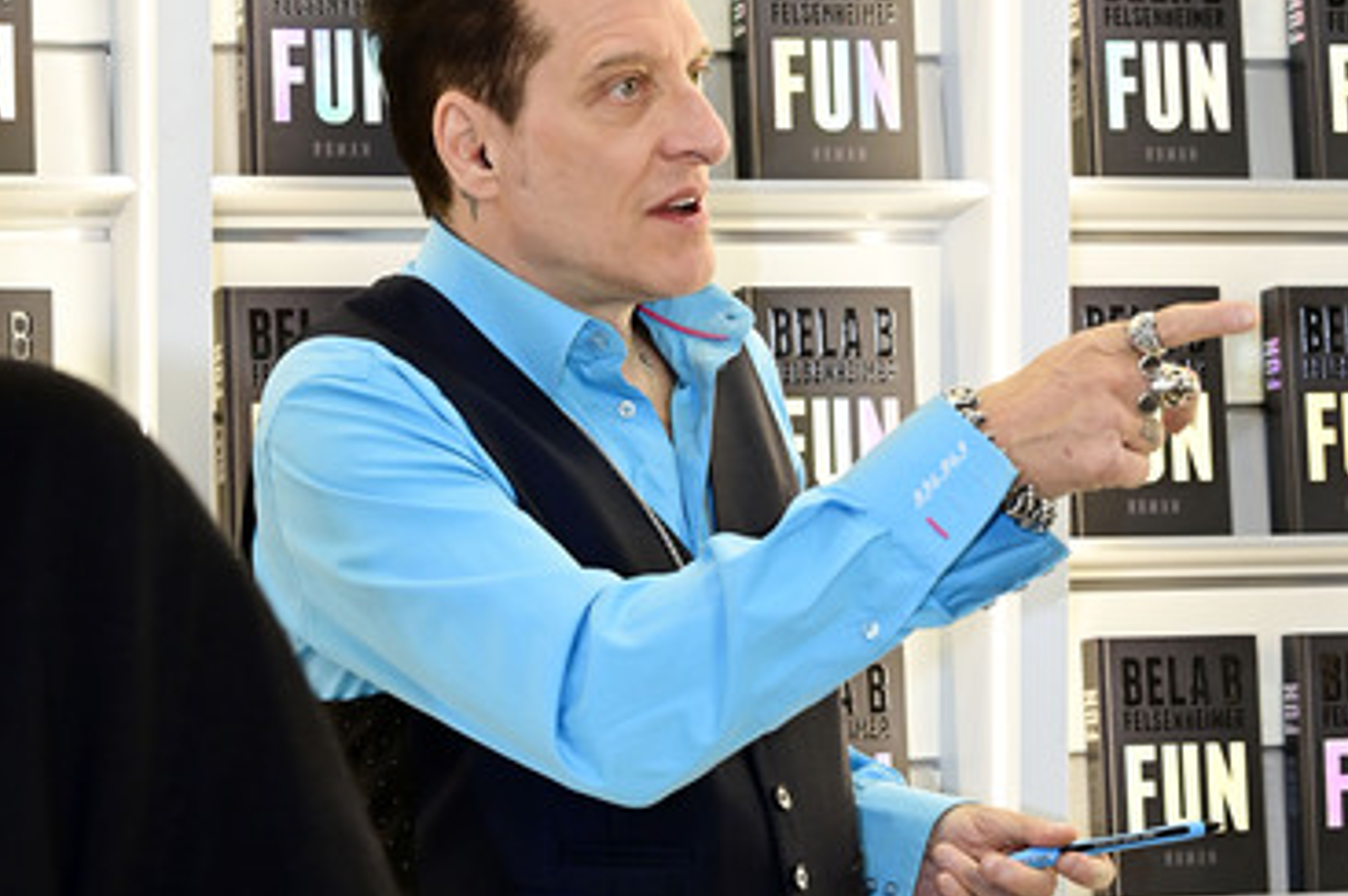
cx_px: 755
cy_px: 393
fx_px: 3217
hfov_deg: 23.7
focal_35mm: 86
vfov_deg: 15.9
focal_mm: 70
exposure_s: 1/200
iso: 1600
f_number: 5
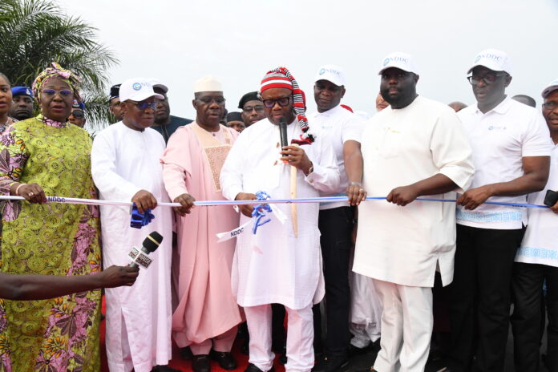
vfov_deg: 42.3
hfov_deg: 60.3
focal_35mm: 31
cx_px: 279
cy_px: 186
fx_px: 480
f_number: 10
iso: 4000
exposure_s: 1/125
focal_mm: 31
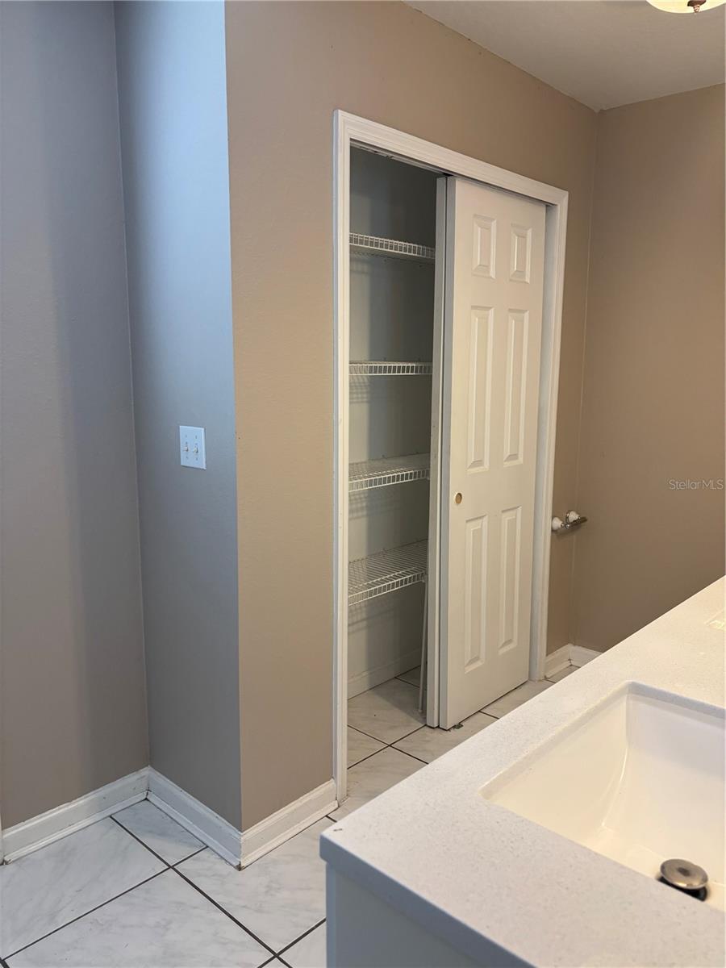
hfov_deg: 53.1
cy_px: 484
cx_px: 363
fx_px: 727
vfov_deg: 67.3
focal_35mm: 26
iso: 125
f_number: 1.6
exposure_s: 1/120
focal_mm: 5.96
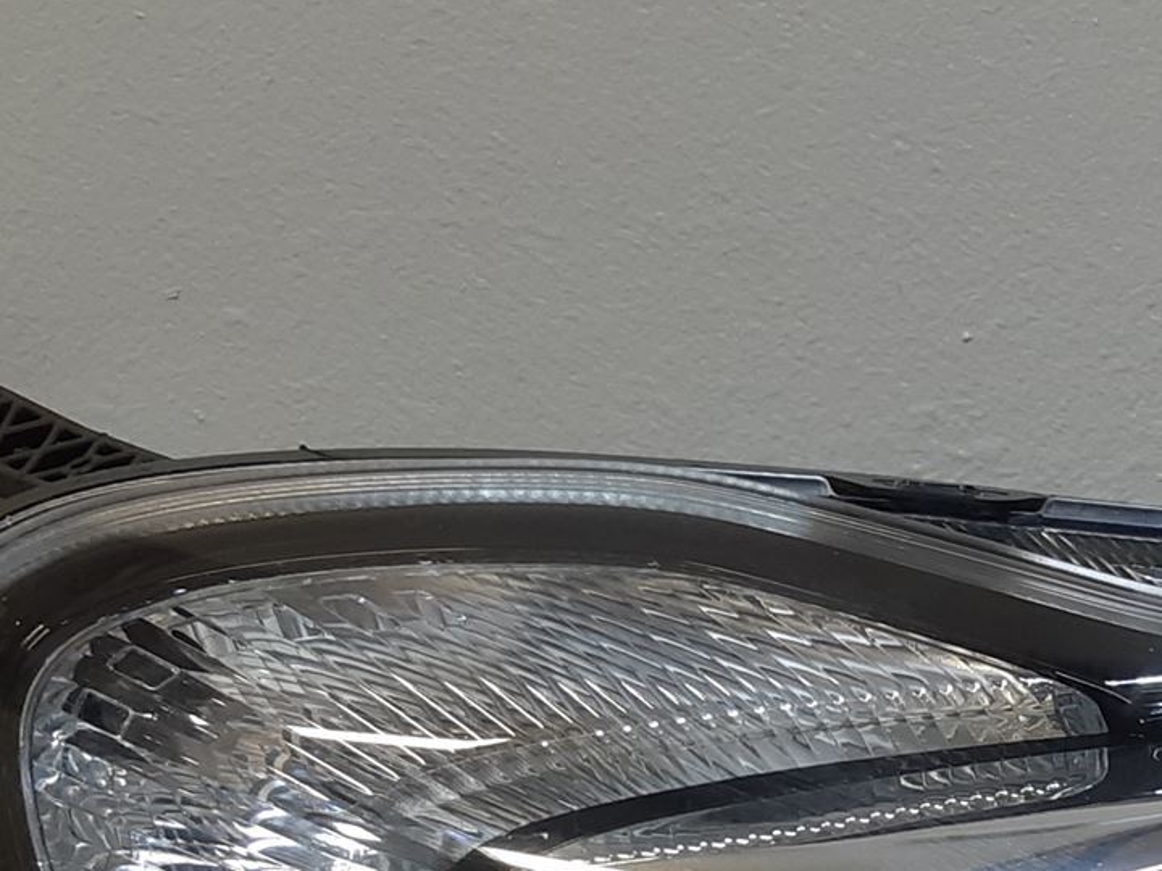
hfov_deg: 24.7
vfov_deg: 18.7
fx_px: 2484
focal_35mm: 74
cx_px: 1252
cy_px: 1079
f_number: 1.7
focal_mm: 3.93
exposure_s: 1/50
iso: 64
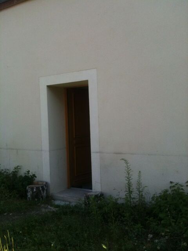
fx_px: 253
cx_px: 94
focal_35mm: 35
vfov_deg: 52.6
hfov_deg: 40.7
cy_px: 126
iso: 64
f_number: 2.8
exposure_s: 1/403
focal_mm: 3.85
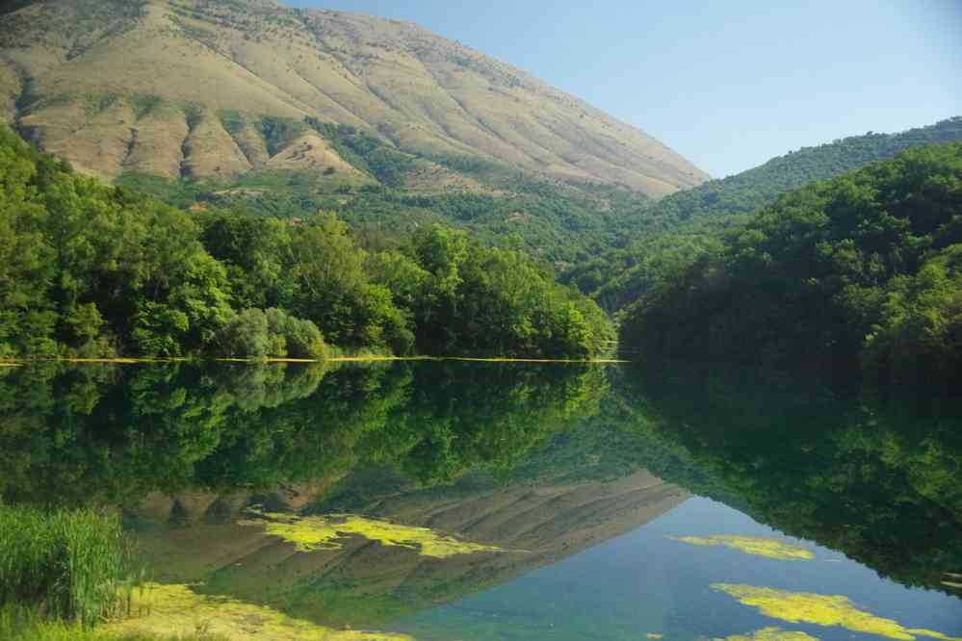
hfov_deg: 45.4
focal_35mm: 43
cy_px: 320
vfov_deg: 31.2
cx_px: 481
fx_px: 1149
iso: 3200
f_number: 4
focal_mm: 29.4
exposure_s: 1/400
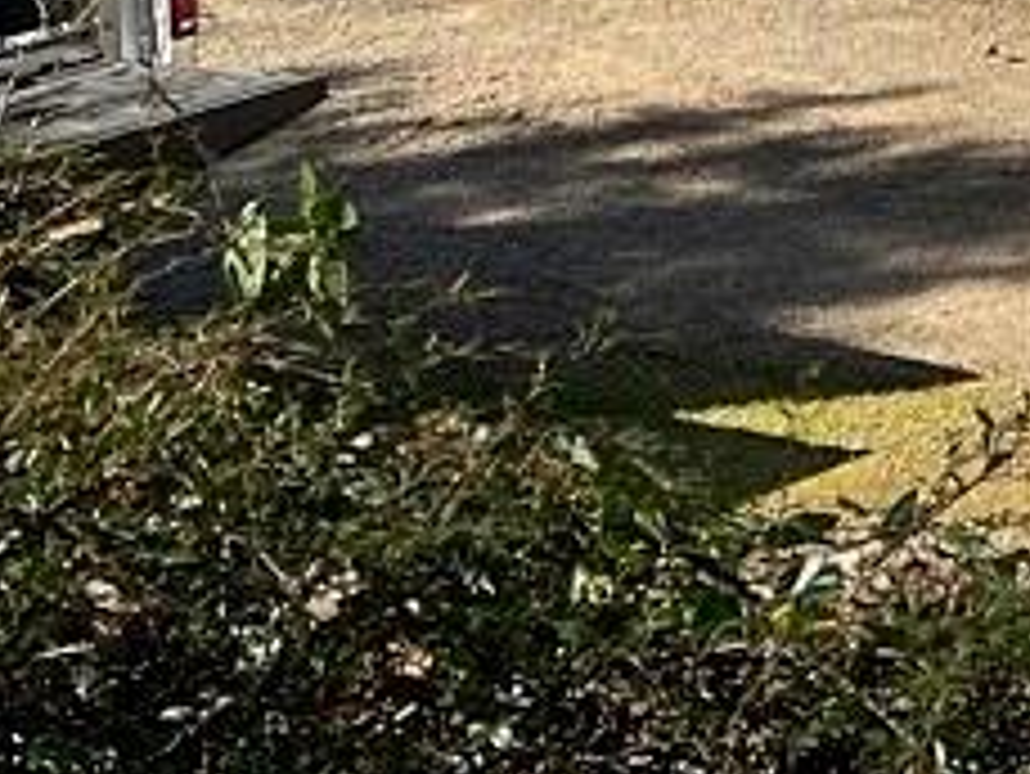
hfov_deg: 13.5
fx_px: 3989
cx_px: 1745
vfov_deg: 9.8
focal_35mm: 134
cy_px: -1033
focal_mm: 5.7
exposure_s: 1/2083
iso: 50
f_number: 1.5
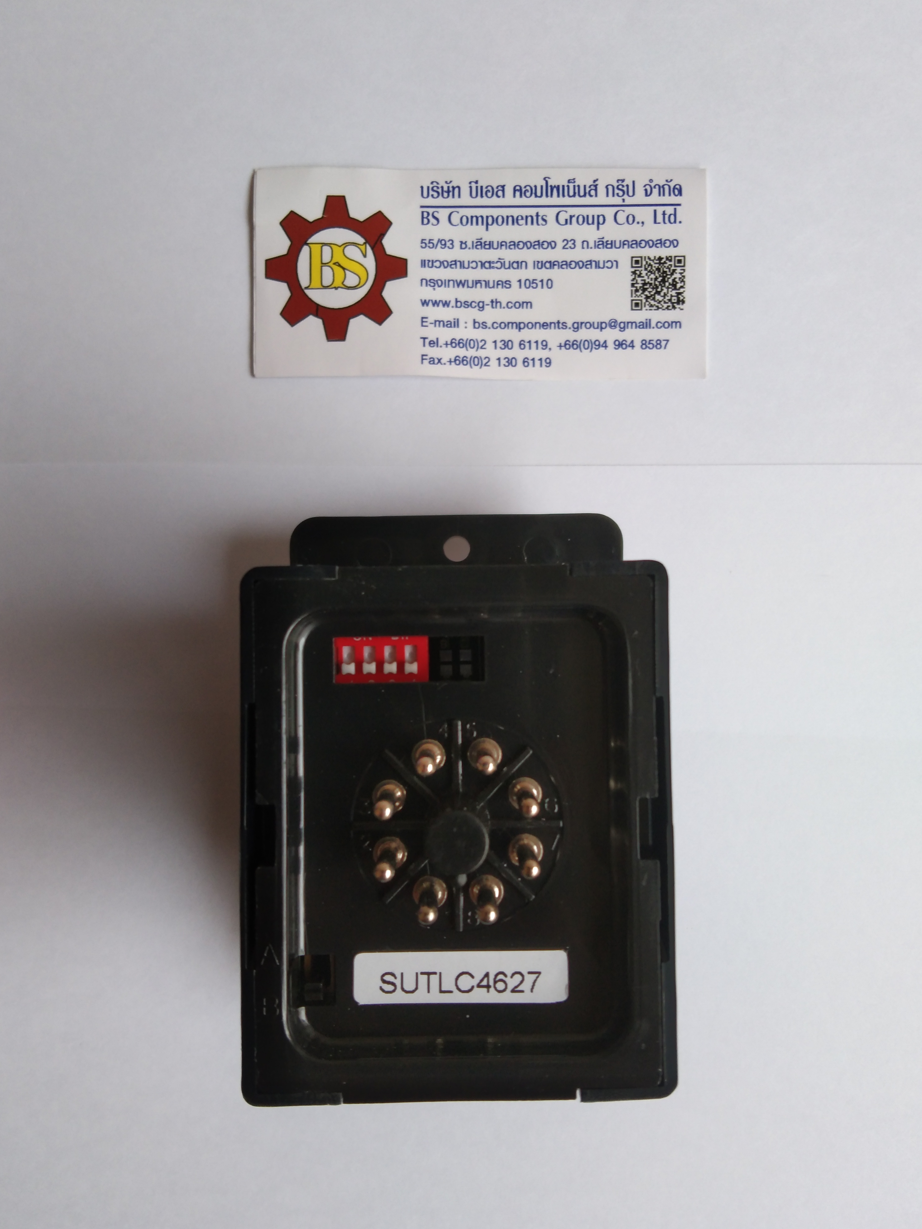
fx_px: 1136
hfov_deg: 44.2
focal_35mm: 32
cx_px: 471
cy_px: 616
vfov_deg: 56.8
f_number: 2.2
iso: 136
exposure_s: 1/100
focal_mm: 3.65
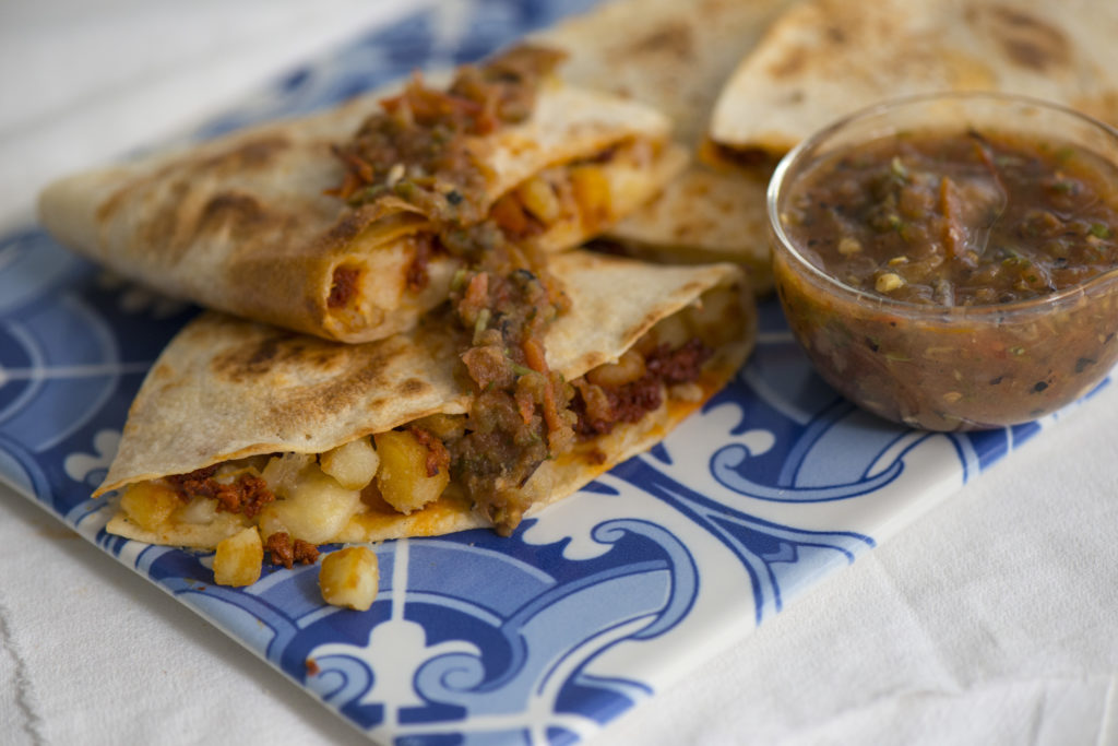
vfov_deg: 13.0
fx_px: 3261
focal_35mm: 105
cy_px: 373
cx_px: 559
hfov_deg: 19.5
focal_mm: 105
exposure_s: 1/125
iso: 720
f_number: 4.5
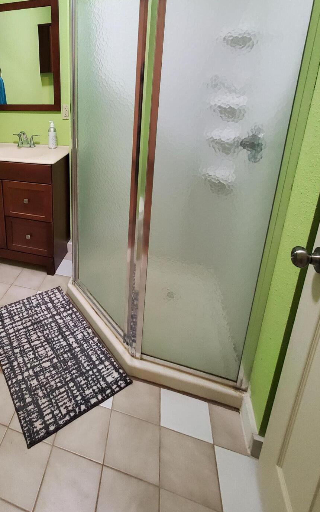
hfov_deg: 54.5
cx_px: 53
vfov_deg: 81.6
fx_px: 279
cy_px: 162
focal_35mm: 20
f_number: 2.2
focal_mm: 1.8
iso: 500
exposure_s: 1/30
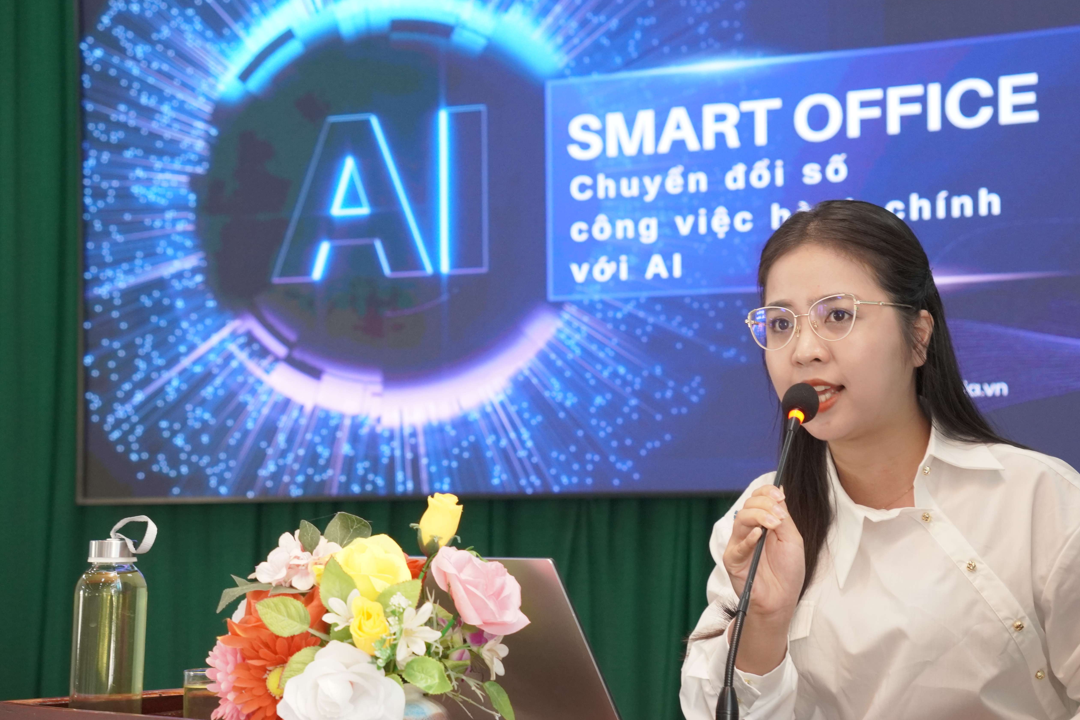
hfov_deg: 28.9
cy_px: 357
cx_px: 639
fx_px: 2093
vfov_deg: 19.5
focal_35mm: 70
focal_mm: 39.1
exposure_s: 1/125
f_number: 4.5
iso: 1600
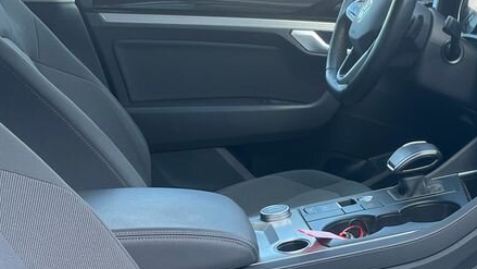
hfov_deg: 30.5
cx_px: 431
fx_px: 835
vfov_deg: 17.9
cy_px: 248
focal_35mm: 66
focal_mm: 5.1
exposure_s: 1/122
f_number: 1.6
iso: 64
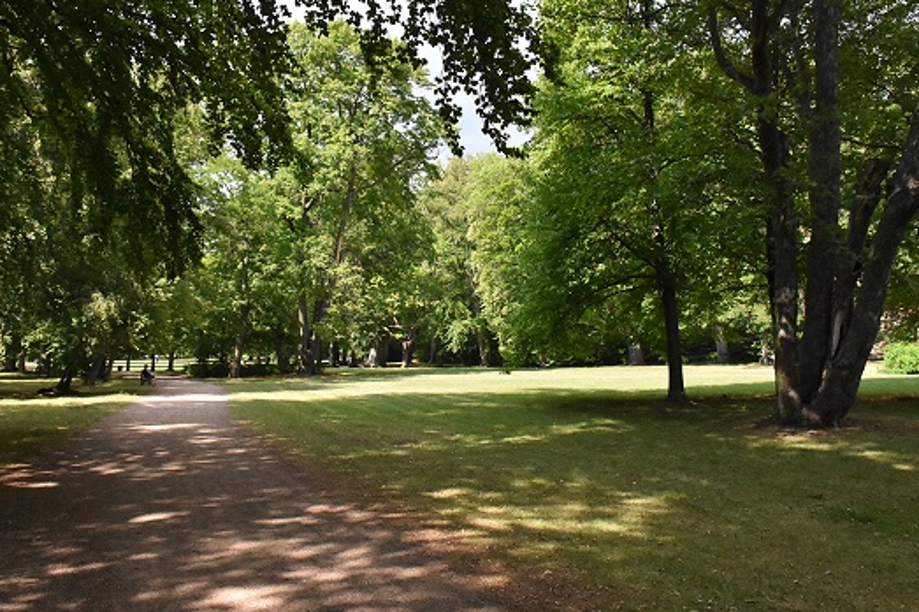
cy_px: 264
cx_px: 445
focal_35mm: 31
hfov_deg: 60.3
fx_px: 791
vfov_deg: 42.2
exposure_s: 1/3200
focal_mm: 18
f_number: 9
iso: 3200
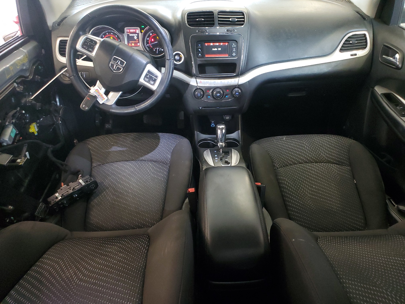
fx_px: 304
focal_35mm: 26
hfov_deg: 67.3
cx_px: 202
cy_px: 152
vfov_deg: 53.1
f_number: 1.5
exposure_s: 1/20
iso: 305
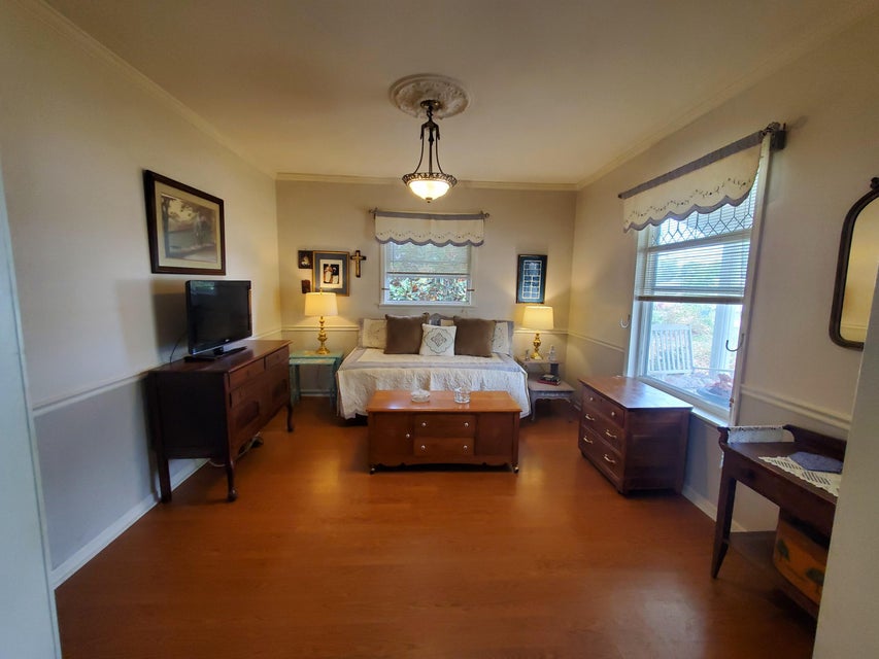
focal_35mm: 13
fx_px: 330
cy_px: 330
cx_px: 440
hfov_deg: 106.2
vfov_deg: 89.9
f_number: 2.2
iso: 200
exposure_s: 1/60
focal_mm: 1.8
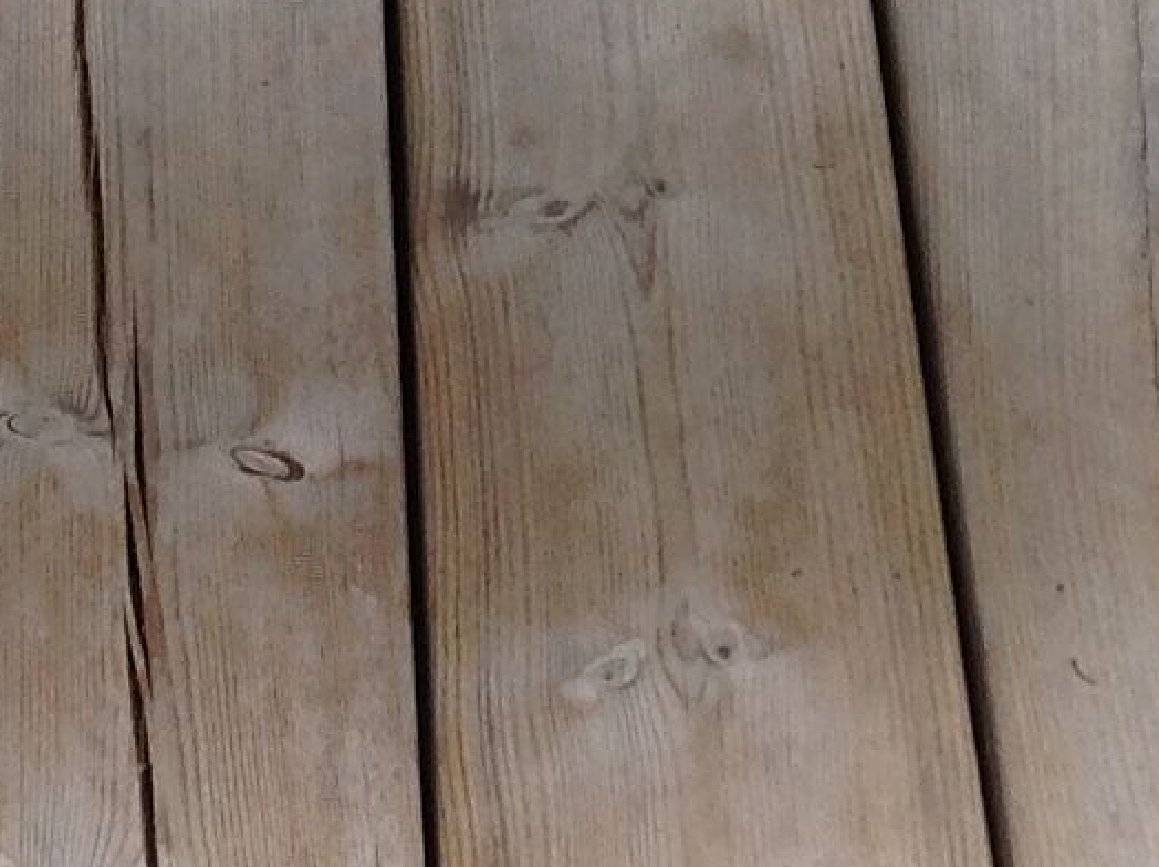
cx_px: 338
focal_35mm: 173
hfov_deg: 11.4
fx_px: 5787
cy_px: -648
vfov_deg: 8.3
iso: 50
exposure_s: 1/796
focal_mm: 4.28
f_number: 2.4
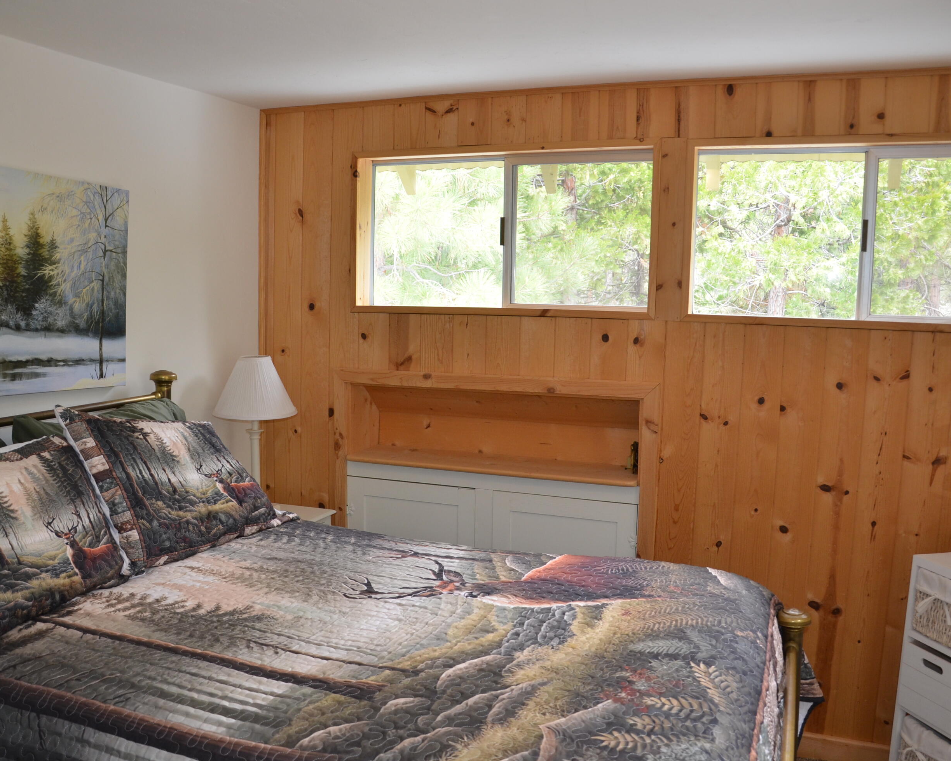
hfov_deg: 57.2
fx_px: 873
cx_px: 464
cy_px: 386
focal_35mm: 31
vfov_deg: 47.1
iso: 400
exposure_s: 1/125
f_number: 3.5
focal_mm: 18
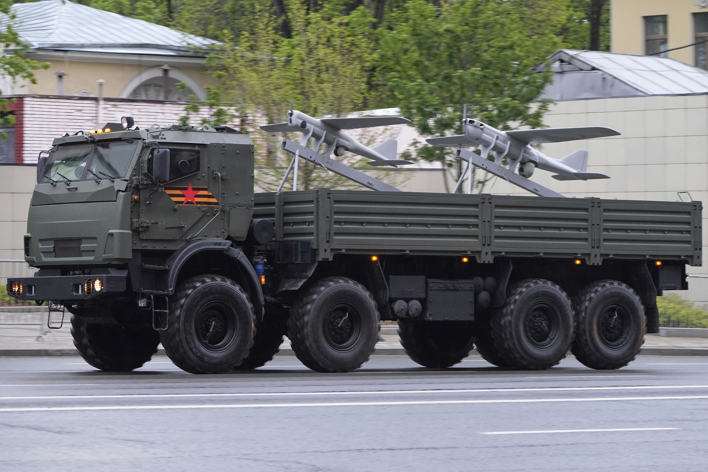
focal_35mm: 140
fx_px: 2753
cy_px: 236
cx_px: 354
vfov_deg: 9.8
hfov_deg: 14.7
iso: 4000
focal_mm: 140
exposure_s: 1/80
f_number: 8
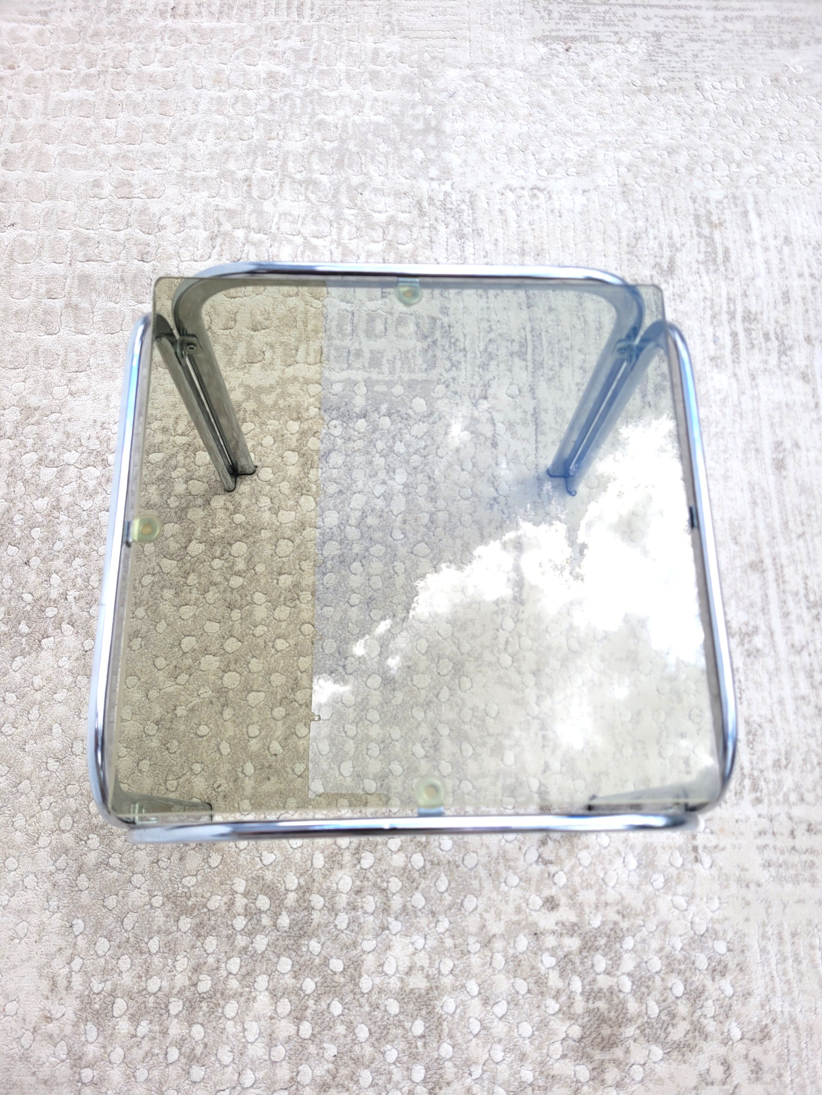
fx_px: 823
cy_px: 548
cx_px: 411
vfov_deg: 67.3
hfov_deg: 53.1
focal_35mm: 26
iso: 40
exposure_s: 1/968
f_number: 1.8
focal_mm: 5.4
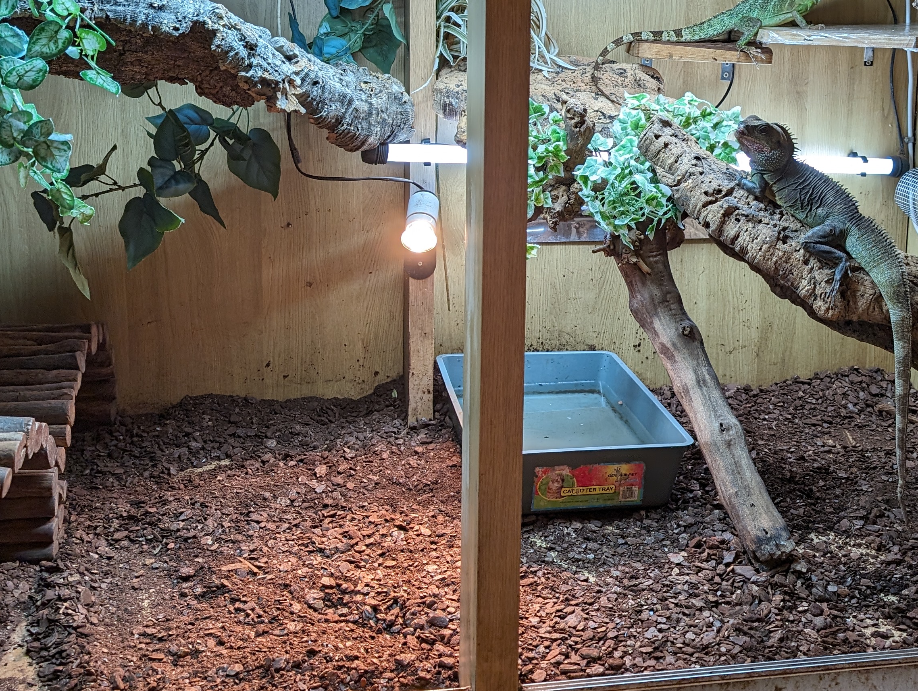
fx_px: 1142
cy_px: 199
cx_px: 550
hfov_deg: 43.6
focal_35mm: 43
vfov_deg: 33.2
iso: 22
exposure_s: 1/25
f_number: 1.68
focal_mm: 6.9
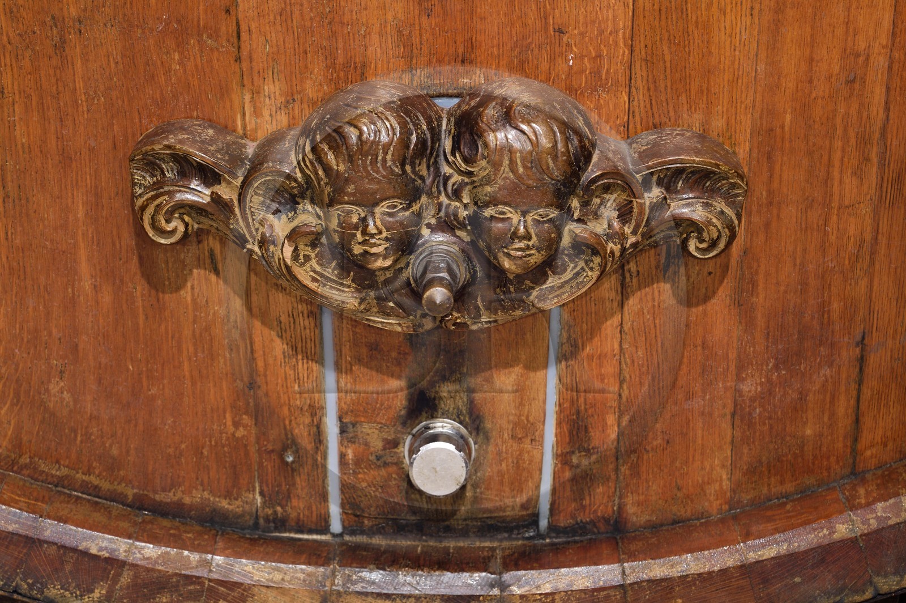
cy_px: 302
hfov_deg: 28.9
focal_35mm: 70
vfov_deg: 19.4
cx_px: 453
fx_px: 1760
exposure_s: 2
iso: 200
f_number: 8
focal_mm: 70
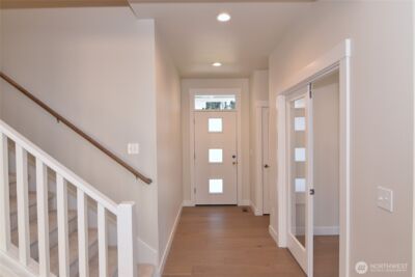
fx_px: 242
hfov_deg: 81.2
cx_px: 208
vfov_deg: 59.5
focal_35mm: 21
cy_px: 138
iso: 400
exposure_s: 1/80
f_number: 5.6
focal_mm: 14
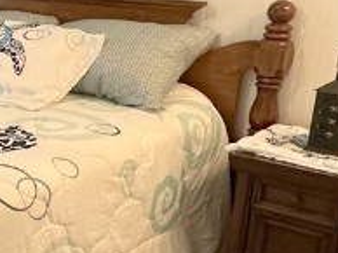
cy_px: 94
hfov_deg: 20.0
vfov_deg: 19.8
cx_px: -253
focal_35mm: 74
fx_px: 722
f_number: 2.2
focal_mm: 2.22
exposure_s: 1/60
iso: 200
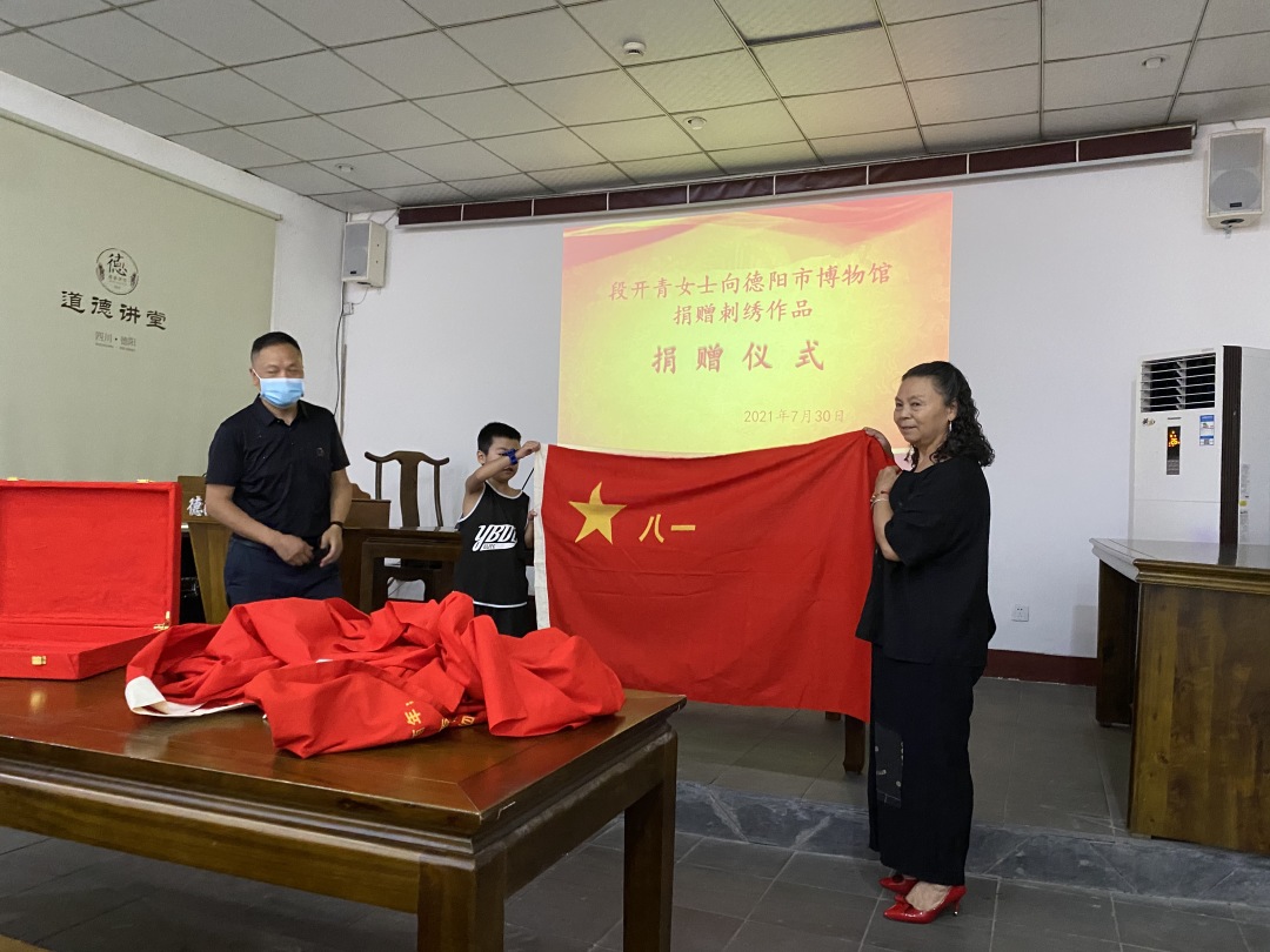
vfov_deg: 53.1
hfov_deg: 67.3
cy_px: 476
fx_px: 954
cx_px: 635
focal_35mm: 26
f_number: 1.8
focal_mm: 4.25
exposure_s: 1/34
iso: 500
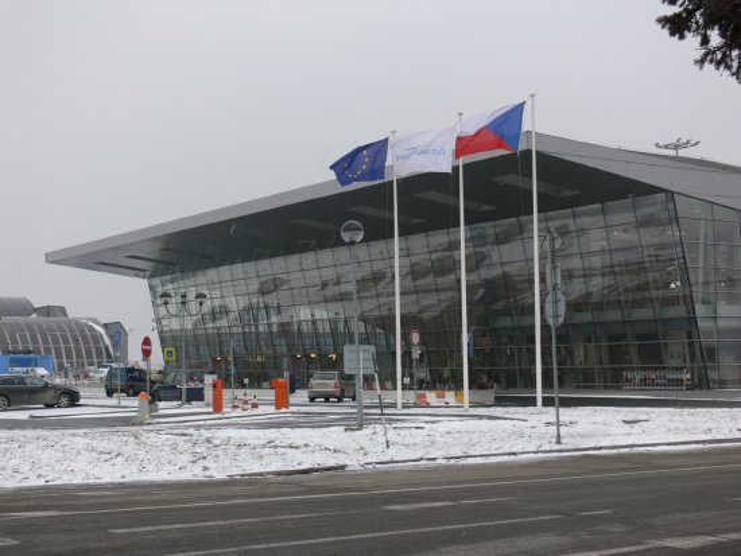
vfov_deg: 25.7
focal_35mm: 57
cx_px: 370
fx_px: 1221
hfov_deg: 33.8
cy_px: 278
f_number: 3.6
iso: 80
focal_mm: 12
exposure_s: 1/60
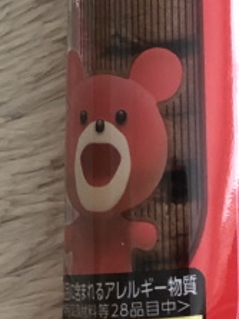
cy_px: -217
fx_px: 1391
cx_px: 442
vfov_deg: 12.2
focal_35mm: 151
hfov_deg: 9.3
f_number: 1.8
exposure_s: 1/15
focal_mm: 3.99
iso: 40
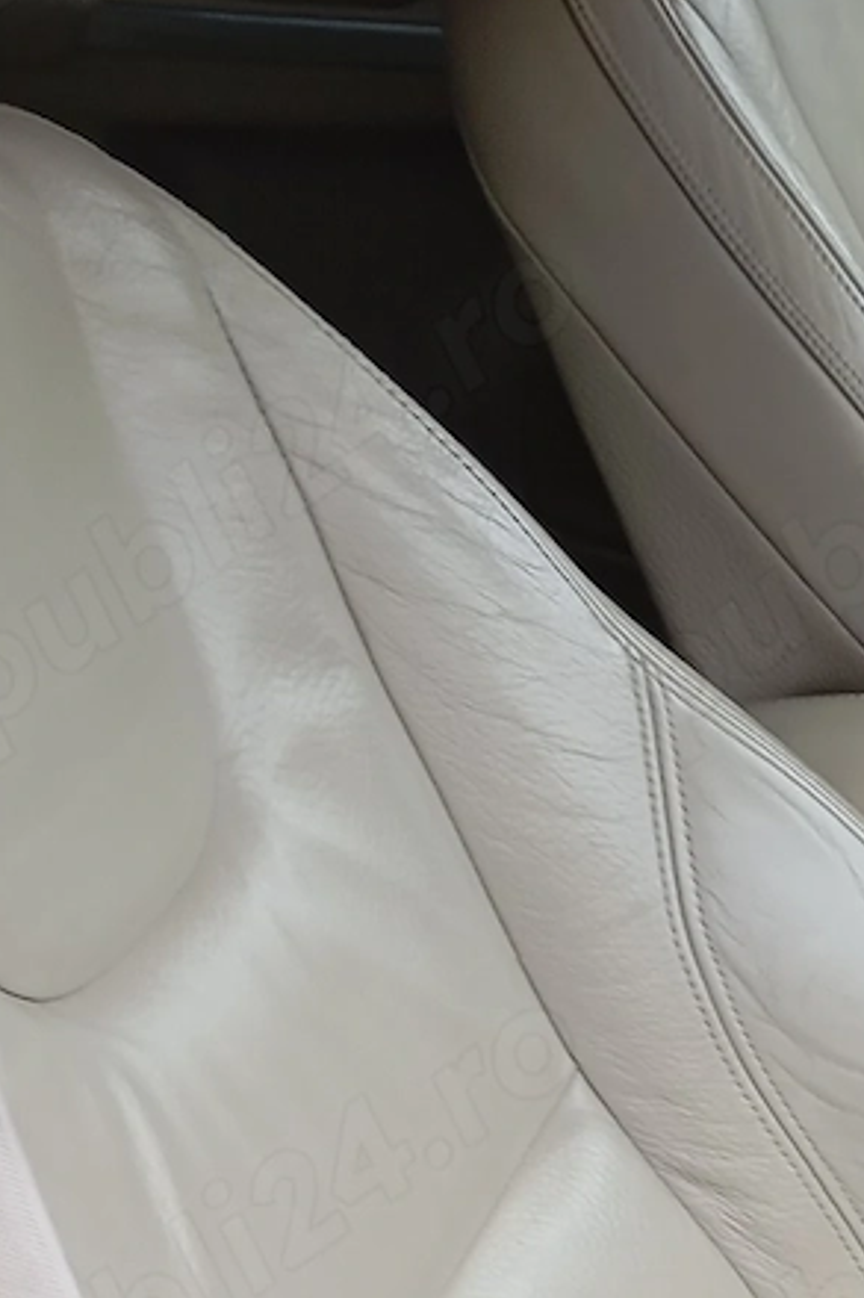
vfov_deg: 22.0
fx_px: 3170
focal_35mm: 88
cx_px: 1292
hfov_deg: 14.5
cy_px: 1395
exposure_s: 1/100
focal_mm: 4.27
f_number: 1.8
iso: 186
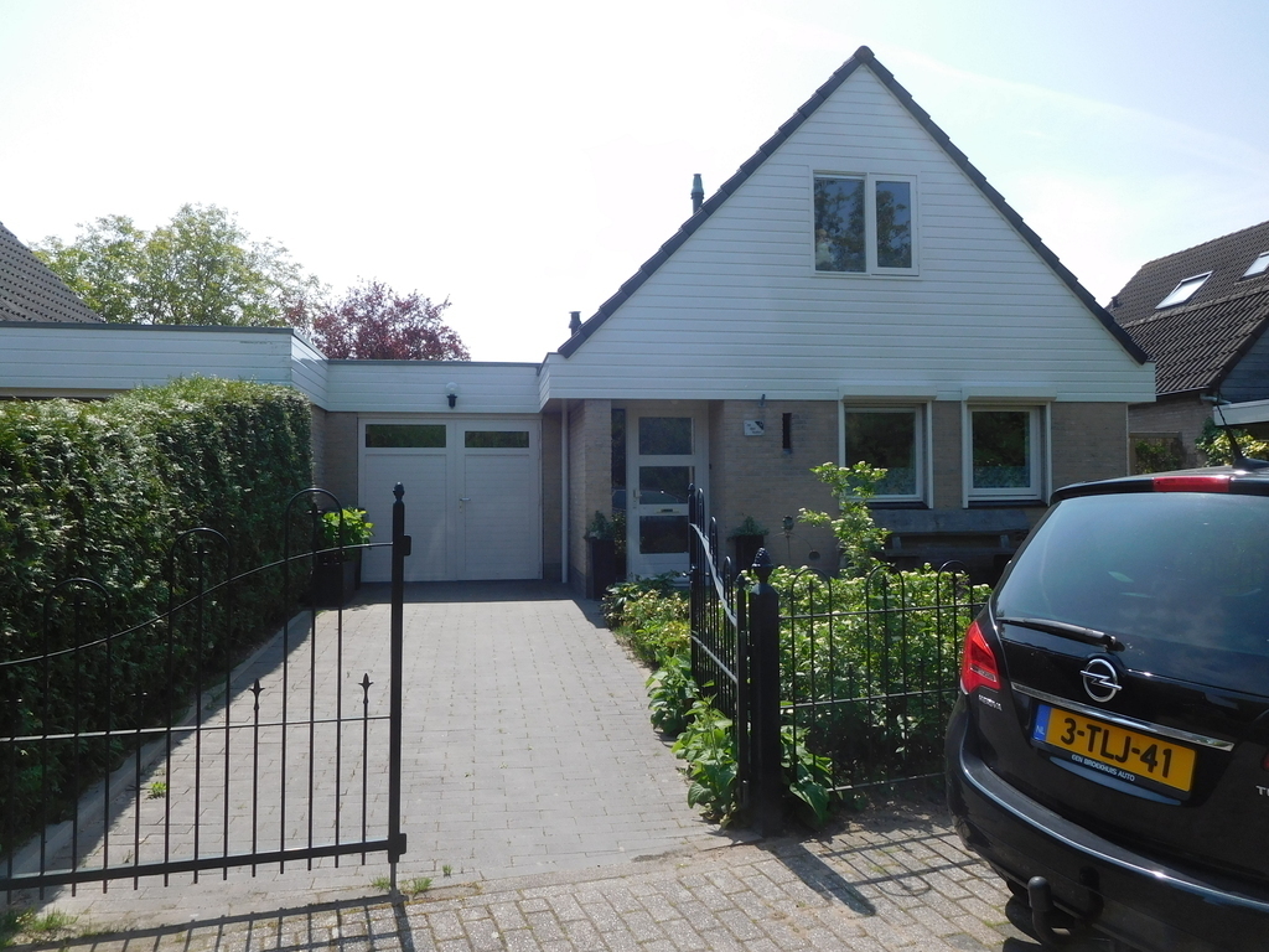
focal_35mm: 25
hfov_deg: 69.4
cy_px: 476
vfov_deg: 54.9
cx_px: 634
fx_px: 916
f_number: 3.4
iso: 125
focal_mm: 4.5
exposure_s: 1/1250
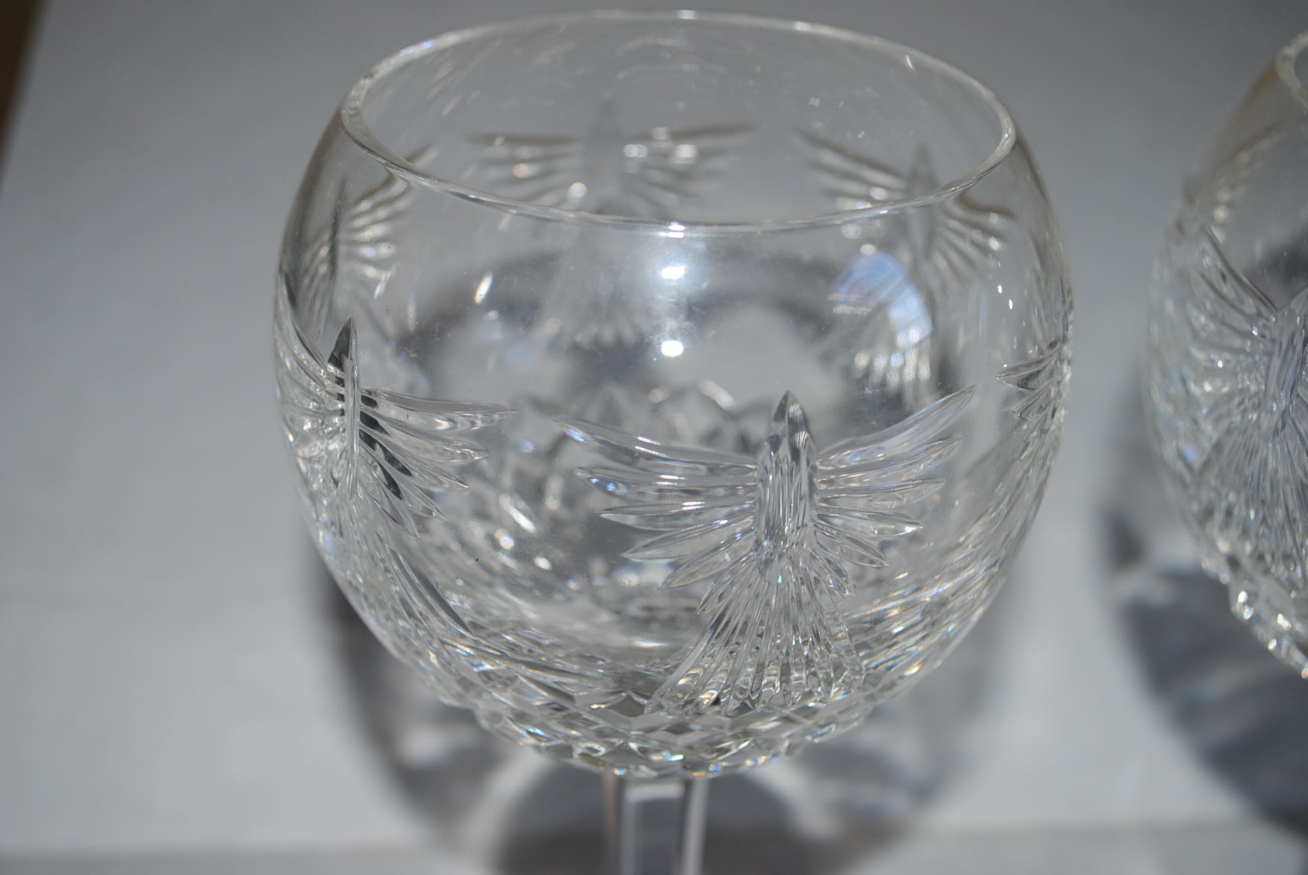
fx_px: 1746
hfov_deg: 41.1
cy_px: 438
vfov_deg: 28.2
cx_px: 654
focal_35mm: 48
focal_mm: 32
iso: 100
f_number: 4.8
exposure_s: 1/15
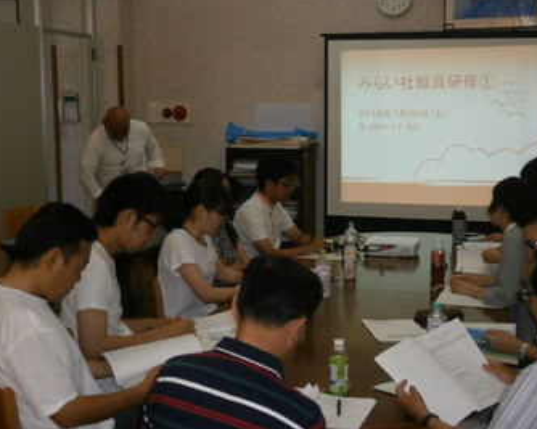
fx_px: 874
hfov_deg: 34.1
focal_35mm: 55
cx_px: 310
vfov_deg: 27.6
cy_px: 235
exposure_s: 1/250
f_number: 3.4
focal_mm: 8.3
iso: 400
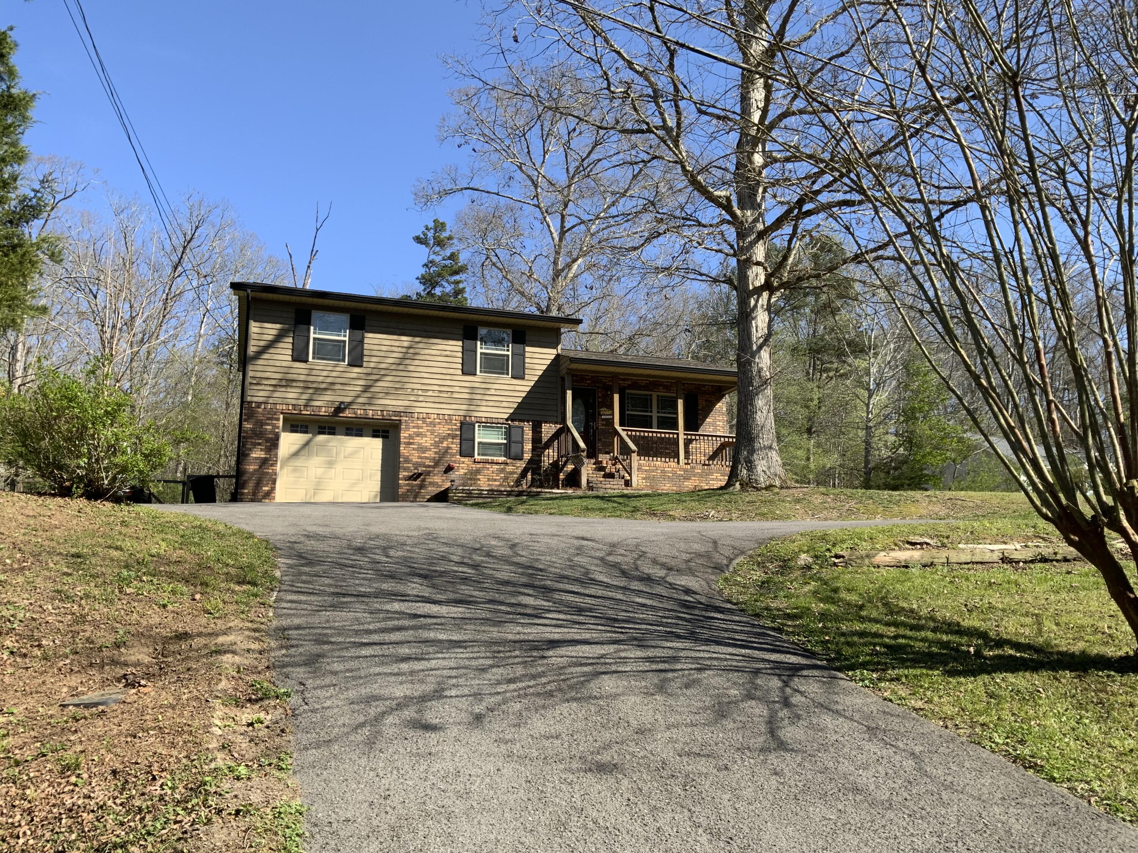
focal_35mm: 29
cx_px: 569
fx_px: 953
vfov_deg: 48.2
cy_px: 426
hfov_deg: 61.7
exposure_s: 1/944
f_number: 1.8
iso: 16
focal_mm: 3
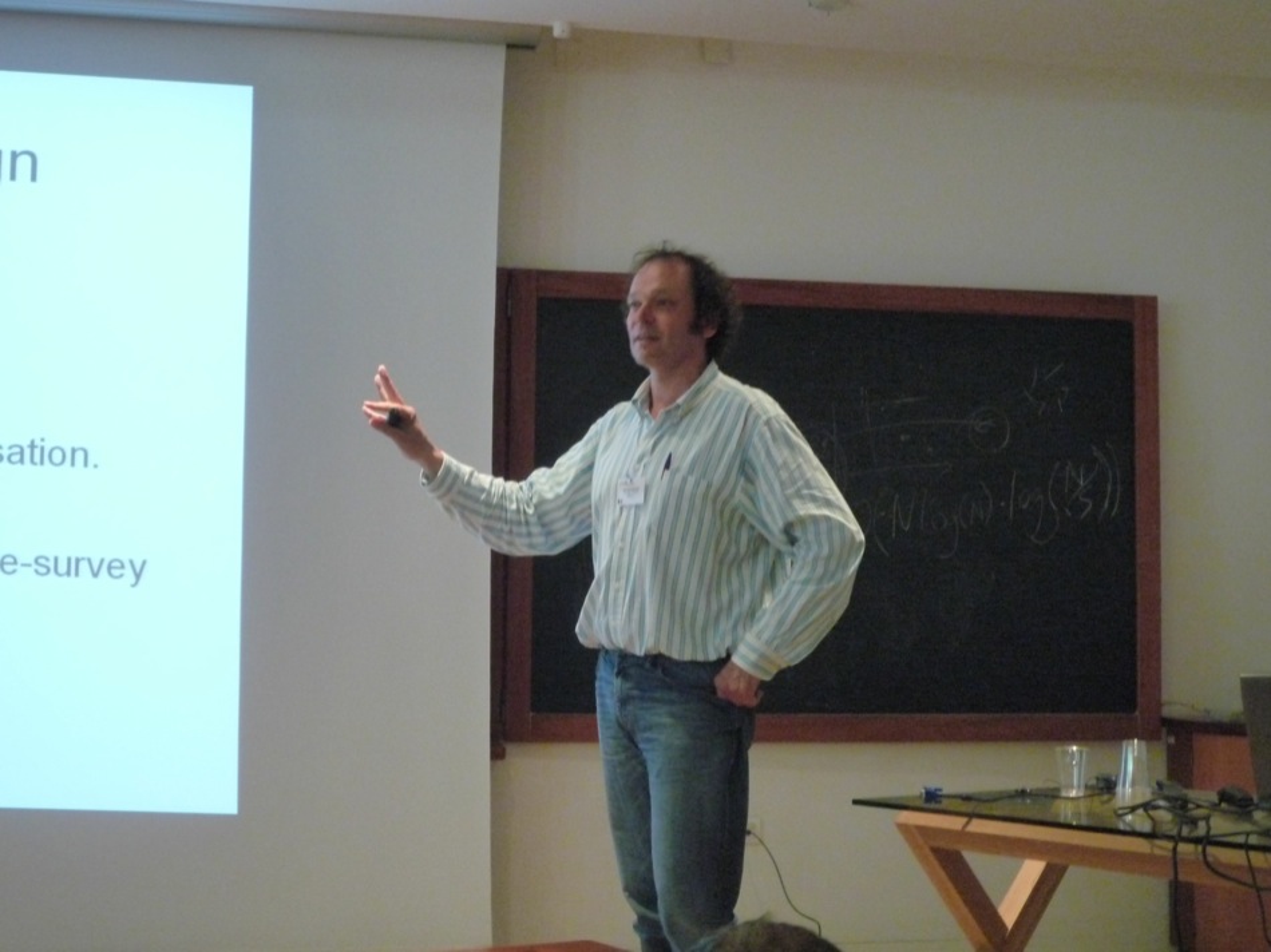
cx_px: 636
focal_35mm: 56
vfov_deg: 26.1
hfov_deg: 34.4
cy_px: 476
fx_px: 2056
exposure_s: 1/13
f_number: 4.5
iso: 800
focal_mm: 9.9
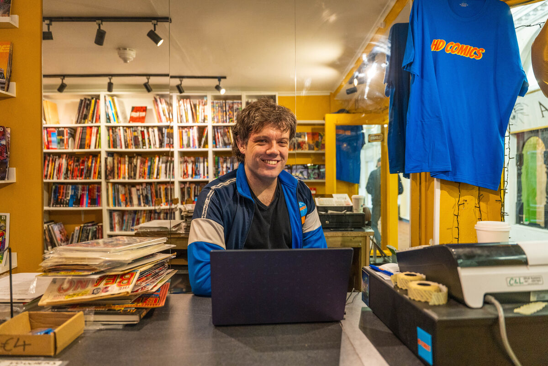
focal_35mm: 24
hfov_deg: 73.7
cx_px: 274
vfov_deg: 53.1
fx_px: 365
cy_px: 183
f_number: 2.8
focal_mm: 24
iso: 3200
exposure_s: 1/200
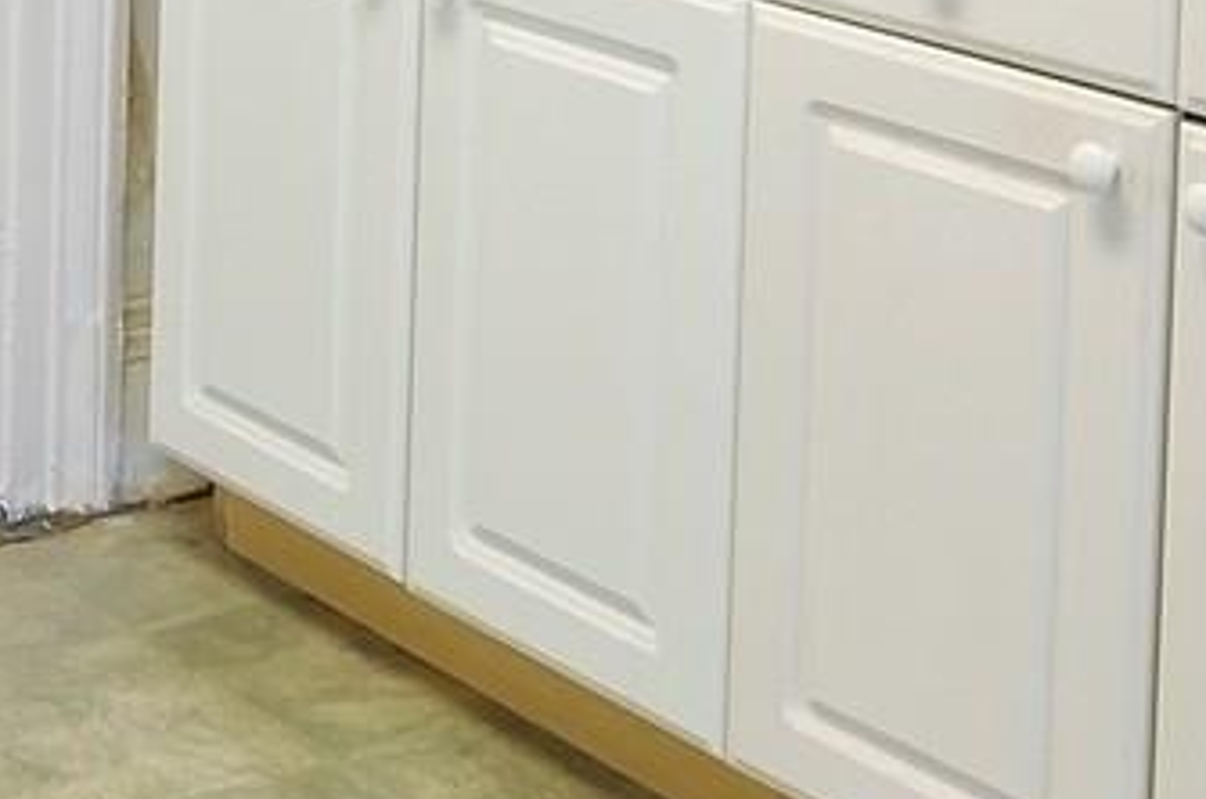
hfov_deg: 22.0
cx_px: -22
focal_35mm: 89
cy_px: -918
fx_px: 2976
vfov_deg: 12.8
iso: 200
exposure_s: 1/1.6
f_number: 11
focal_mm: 12
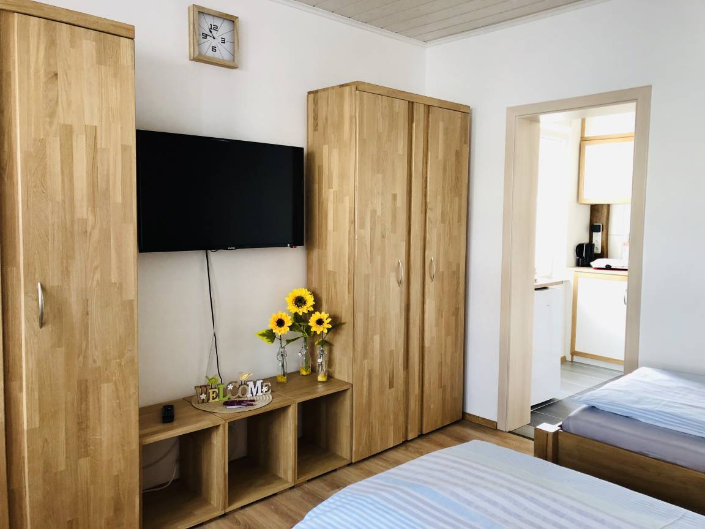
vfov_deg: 49.7
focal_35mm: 28
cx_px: 352
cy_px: 264
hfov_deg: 63.4
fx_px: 570
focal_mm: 4
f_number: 1.8
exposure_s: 1/30
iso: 32
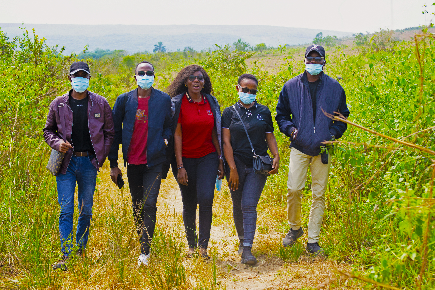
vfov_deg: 16.6
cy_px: 145
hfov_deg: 24.6
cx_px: 218
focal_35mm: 82
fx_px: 997
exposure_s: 1/160
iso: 100
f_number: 6.3
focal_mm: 55
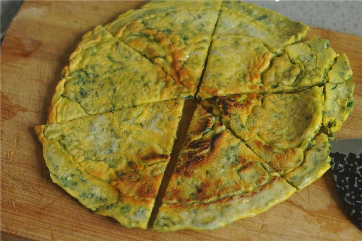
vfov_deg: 18.1
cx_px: 181
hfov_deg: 27.0
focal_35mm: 75
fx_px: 753
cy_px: 120
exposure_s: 1/30
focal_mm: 50
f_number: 3.2
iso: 800
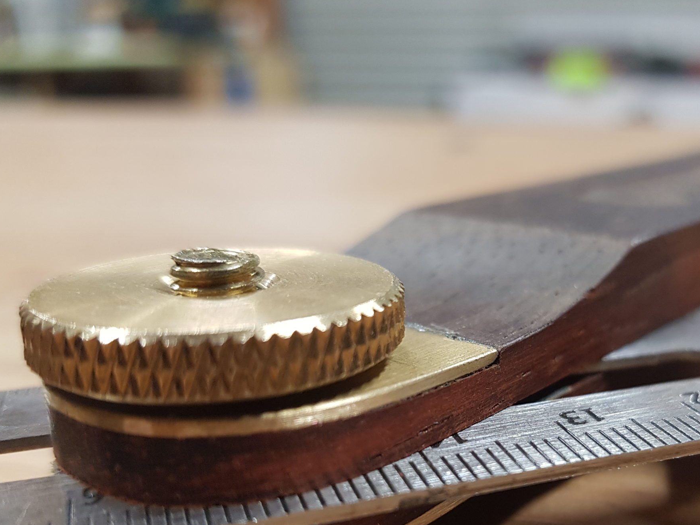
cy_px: 375
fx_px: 768
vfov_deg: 37.1
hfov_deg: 47.8
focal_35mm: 38
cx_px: 488
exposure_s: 1/33
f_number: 1.7
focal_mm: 4.2
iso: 160
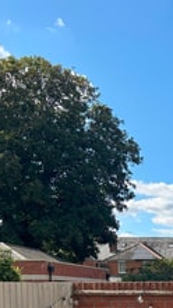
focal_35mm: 64
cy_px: 288
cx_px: 243
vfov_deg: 31.0
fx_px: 523
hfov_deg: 17.3
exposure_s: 1/3077
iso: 50
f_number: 1.5
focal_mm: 5.7
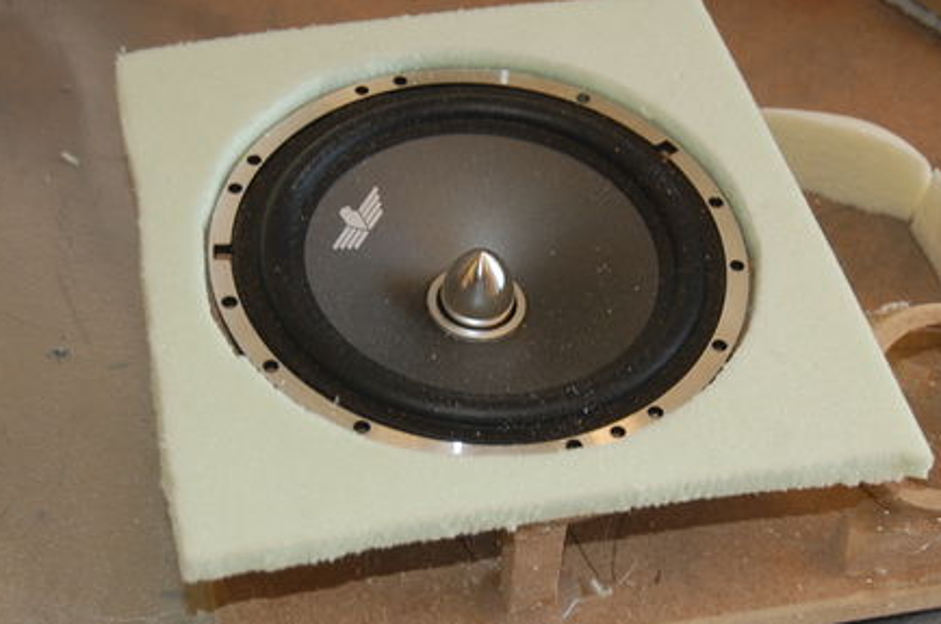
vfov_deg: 16.2
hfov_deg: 24.2
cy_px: 388
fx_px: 2192
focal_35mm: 84
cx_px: 510
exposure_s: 1/60
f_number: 4.8
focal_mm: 38
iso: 400
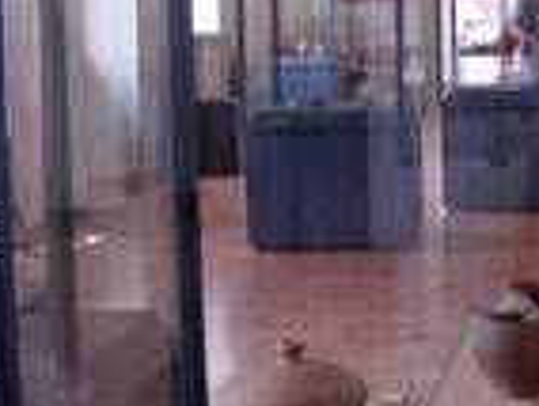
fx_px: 1669
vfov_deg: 13.8
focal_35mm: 107
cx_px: 733
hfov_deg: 17.1
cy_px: 129
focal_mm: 7.8
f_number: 2.8
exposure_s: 1/38
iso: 79
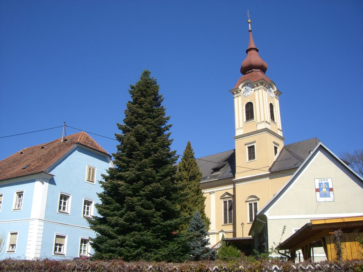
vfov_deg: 37.7
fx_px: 398
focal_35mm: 38
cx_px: 182
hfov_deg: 49.0
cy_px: 136
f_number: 4.3
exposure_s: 1/640
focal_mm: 6.2
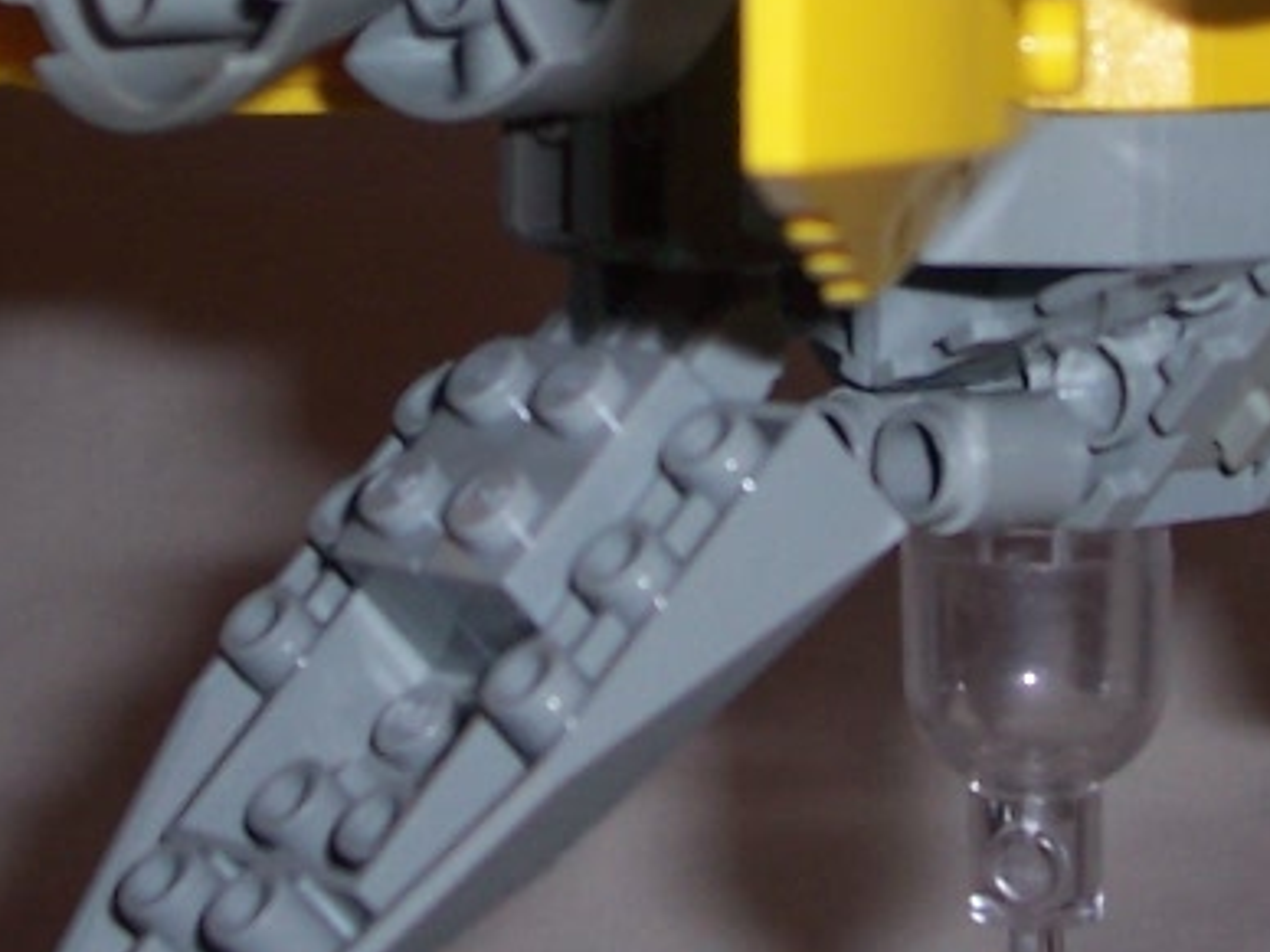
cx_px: 799
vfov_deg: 11.3
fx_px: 4769
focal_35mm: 130
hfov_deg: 15.2
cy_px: -85
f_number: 3
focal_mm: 7
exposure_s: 1/60
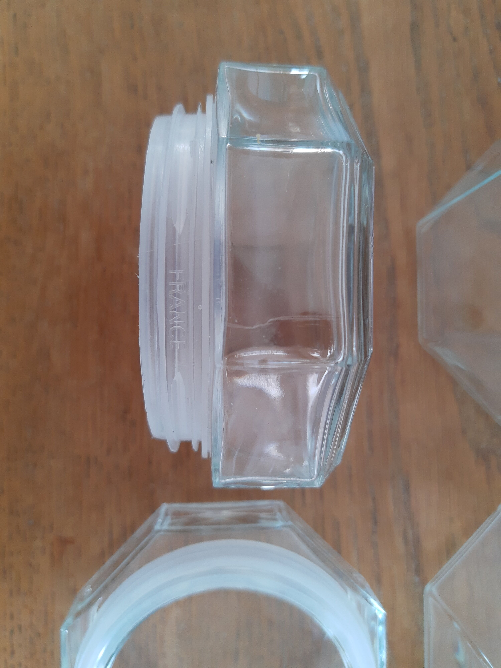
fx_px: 502
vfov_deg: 67.3
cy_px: 334
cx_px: 250
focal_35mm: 26
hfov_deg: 53.1
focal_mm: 4.75
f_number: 1.7
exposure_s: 1/50
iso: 76
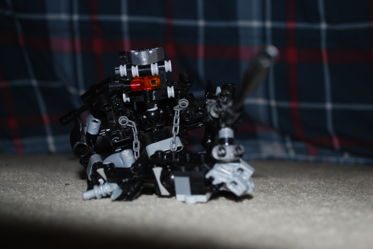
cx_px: 186
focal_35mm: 48
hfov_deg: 41.1
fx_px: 498
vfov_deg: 28.2
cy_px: 124
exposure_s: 1/60
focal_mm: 32
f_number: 5
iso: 200
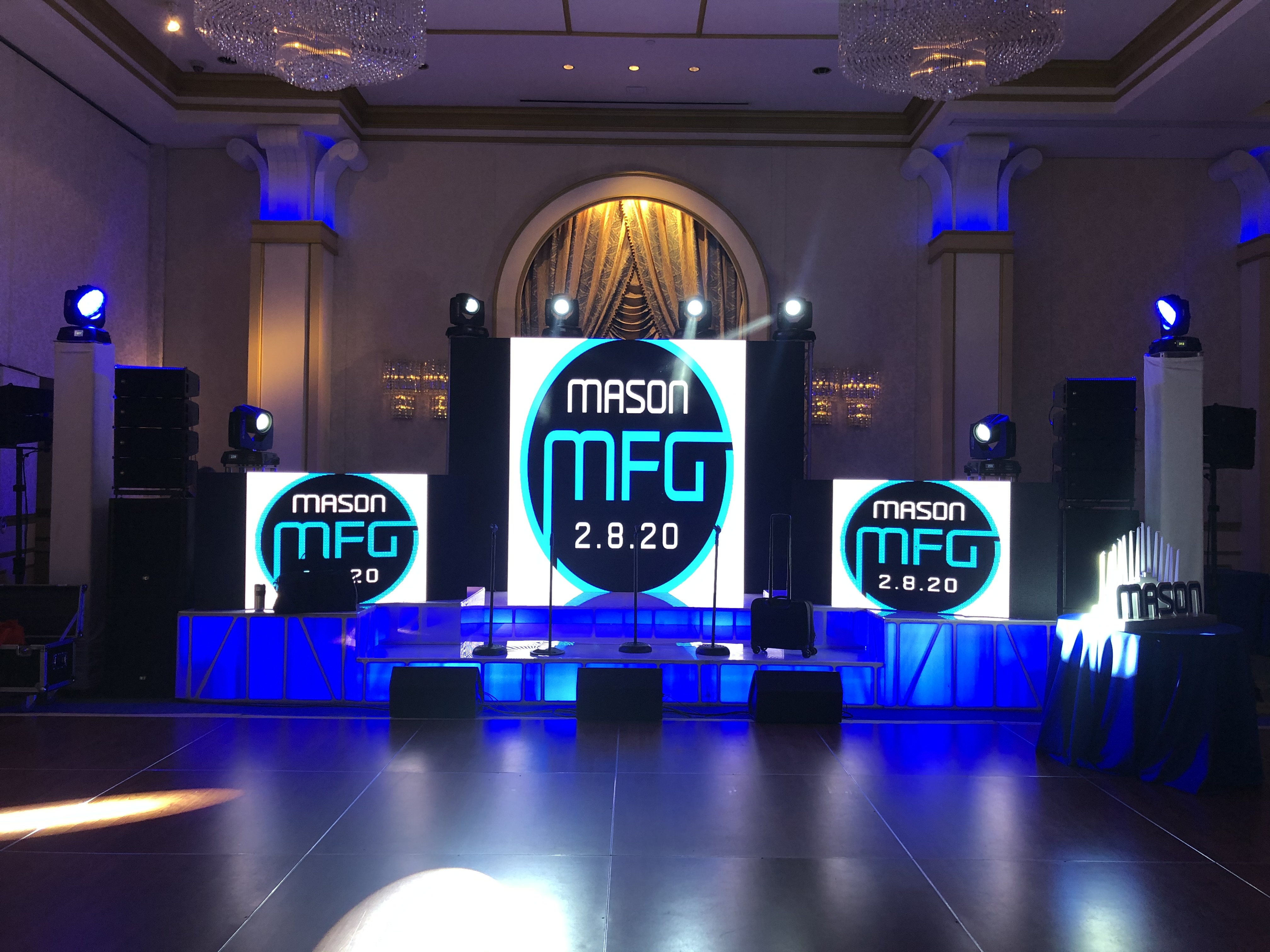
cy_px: 476
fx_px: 1027
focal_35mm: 28
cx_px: 635
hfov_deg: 63.4
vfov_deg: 49.7
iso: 40
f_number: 1.8
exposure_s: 1/30
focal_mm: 4
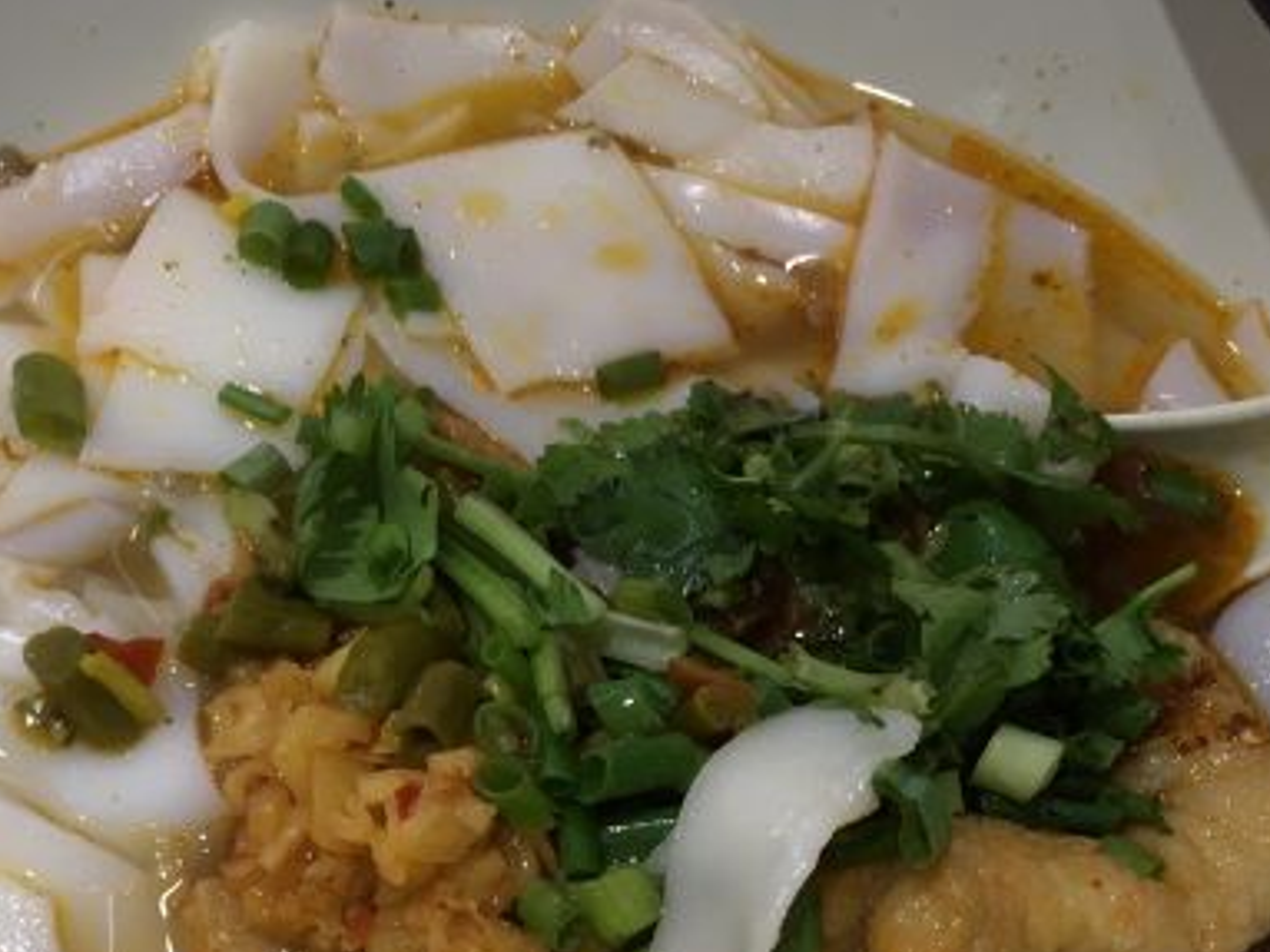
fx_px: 1944
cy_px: 811
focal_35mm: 53
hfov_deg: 36.2
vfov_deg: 26.8
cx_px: 627
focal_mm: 4.15
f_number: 2.2
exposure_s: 1/33
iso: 80
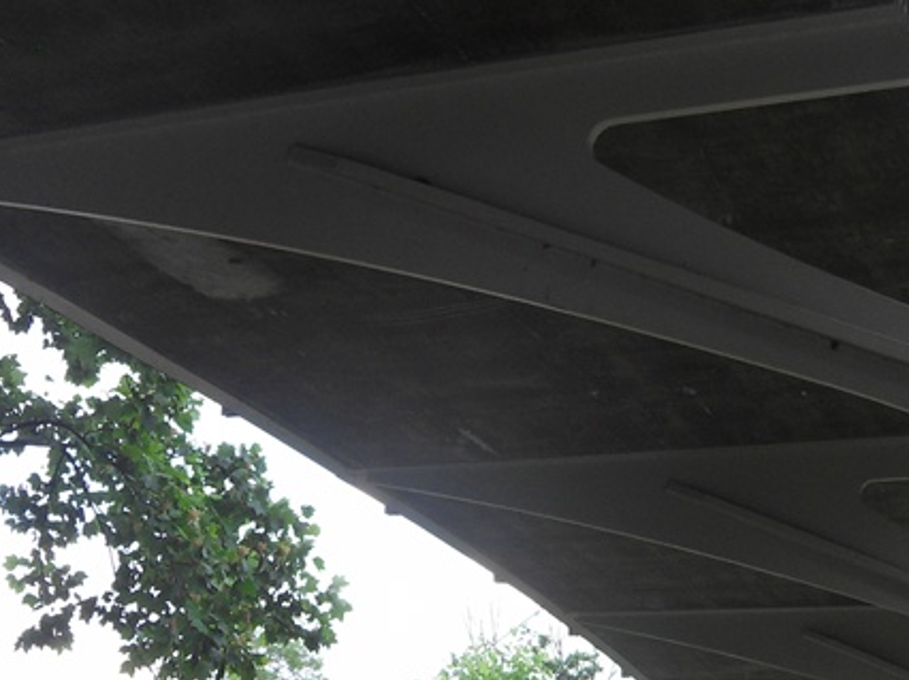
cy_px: 378
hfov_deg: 26.3
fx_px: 1942
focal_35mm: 74
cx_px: 514
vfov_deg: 19.9
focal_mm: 6.3
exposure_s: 1/90
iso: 80
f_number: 3.5
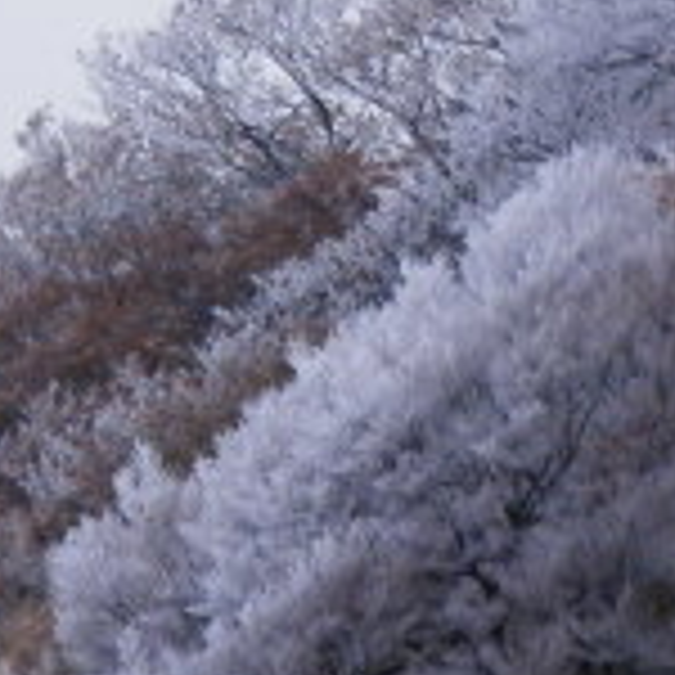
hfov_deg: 2.6
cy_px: 106
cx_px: 626
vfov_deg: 2.6
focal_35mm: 664
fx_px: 14649
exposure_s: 1/200
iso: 200
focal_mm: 40.2
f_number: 6.1
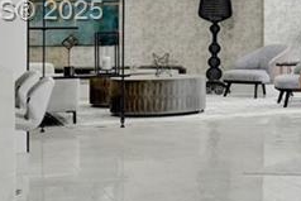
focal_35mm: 121
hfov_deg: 13.0
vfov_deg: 11.3
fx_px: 1012
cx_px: 711
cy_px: 13
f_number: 5.6
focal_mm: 18
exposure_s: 1/200
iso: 1600
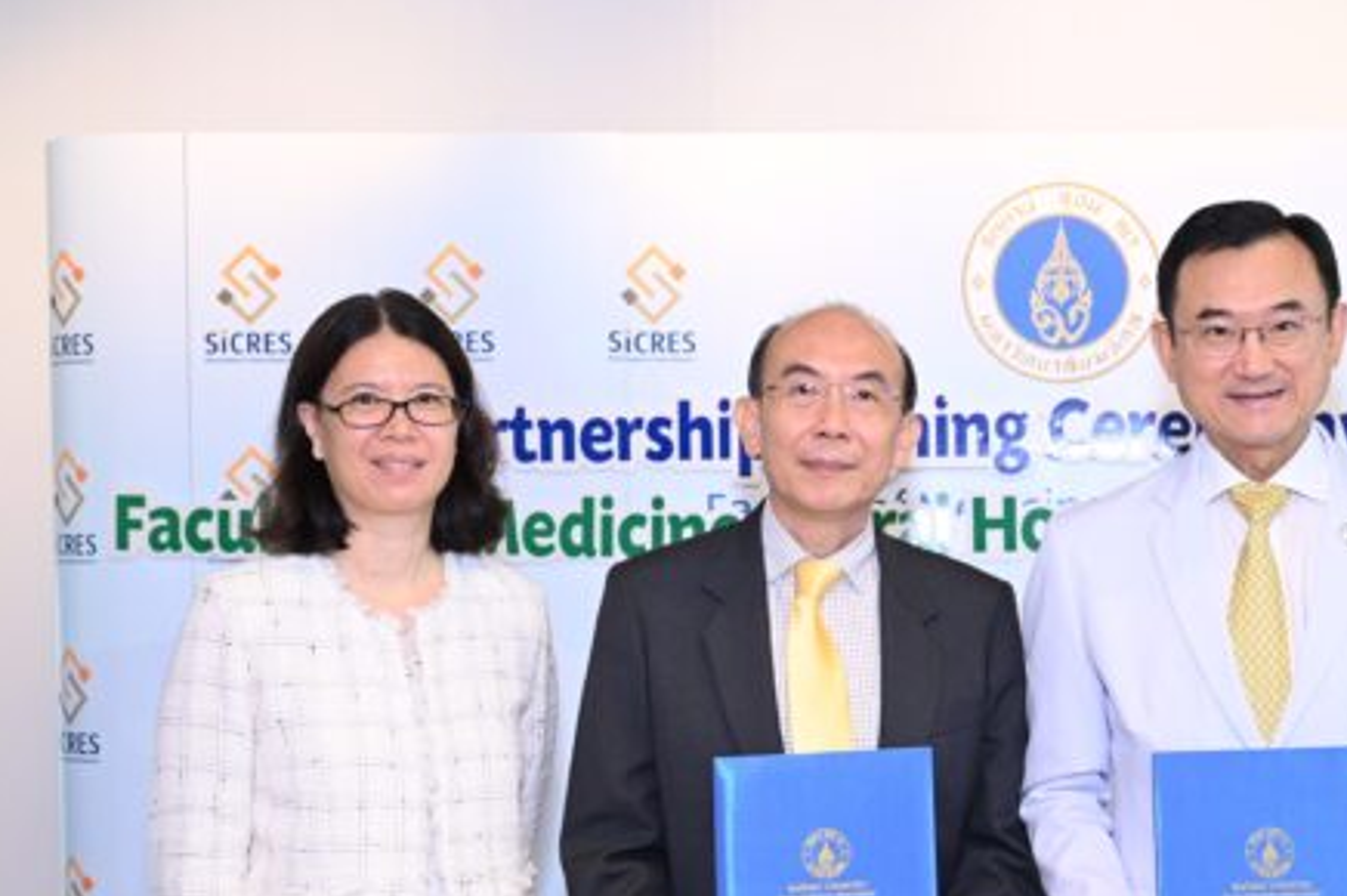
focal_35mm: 67
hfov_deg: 29.4
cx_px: 1072
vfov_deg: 20.2
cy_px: 629
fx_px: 2505
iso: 800
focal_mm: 38
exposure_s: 1/200
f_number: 4.5
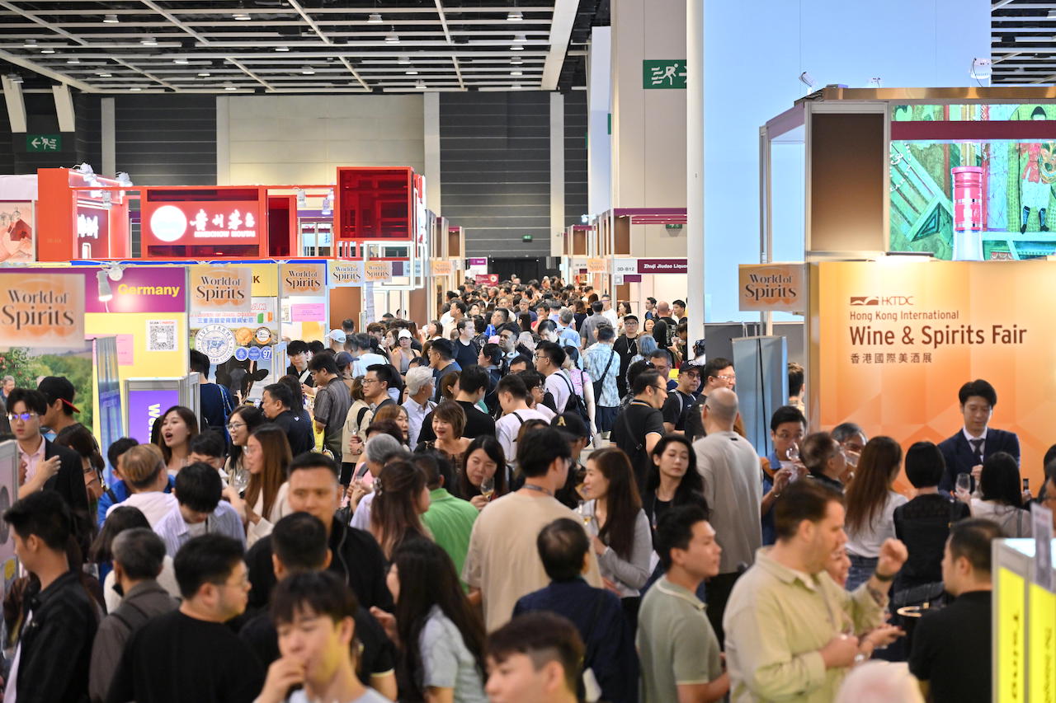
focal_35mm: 83
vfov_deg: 16.5
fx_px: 2434
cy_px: 352
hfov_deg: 24.5
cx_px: 528
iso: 1000
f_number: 4
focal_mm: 83
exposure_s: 1/160
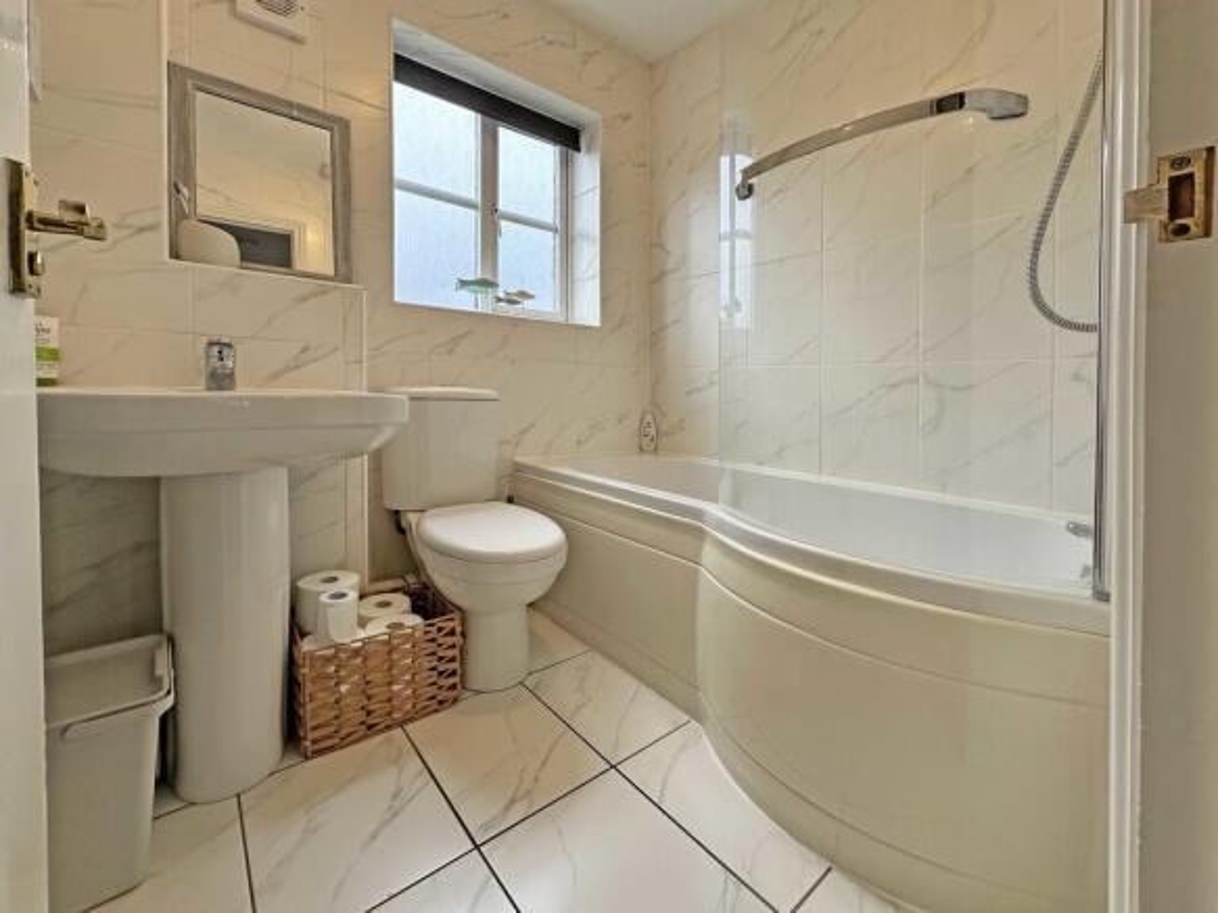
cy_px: 456
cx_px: 609
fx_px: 493
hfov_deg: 102.1
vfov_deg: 85.7
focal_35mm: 14
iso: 64
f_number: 2.2
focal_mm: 2.22
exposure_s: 1/99
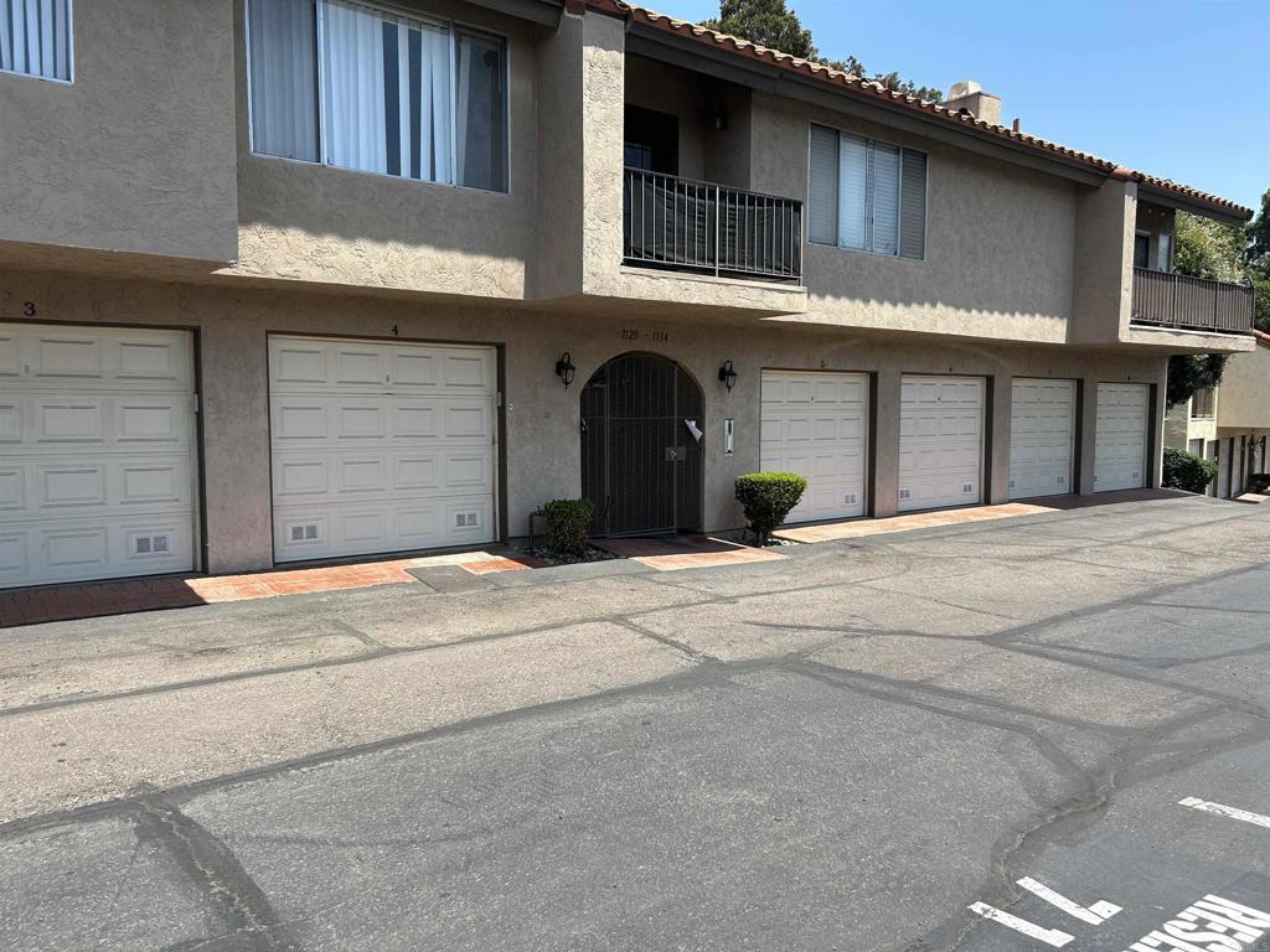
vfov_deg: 53.1
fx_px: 954
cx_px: 635
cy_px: 476
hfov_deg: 67.3
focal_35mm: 26
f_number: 1.5
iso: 50
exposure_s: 1/2695
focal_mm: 5.7
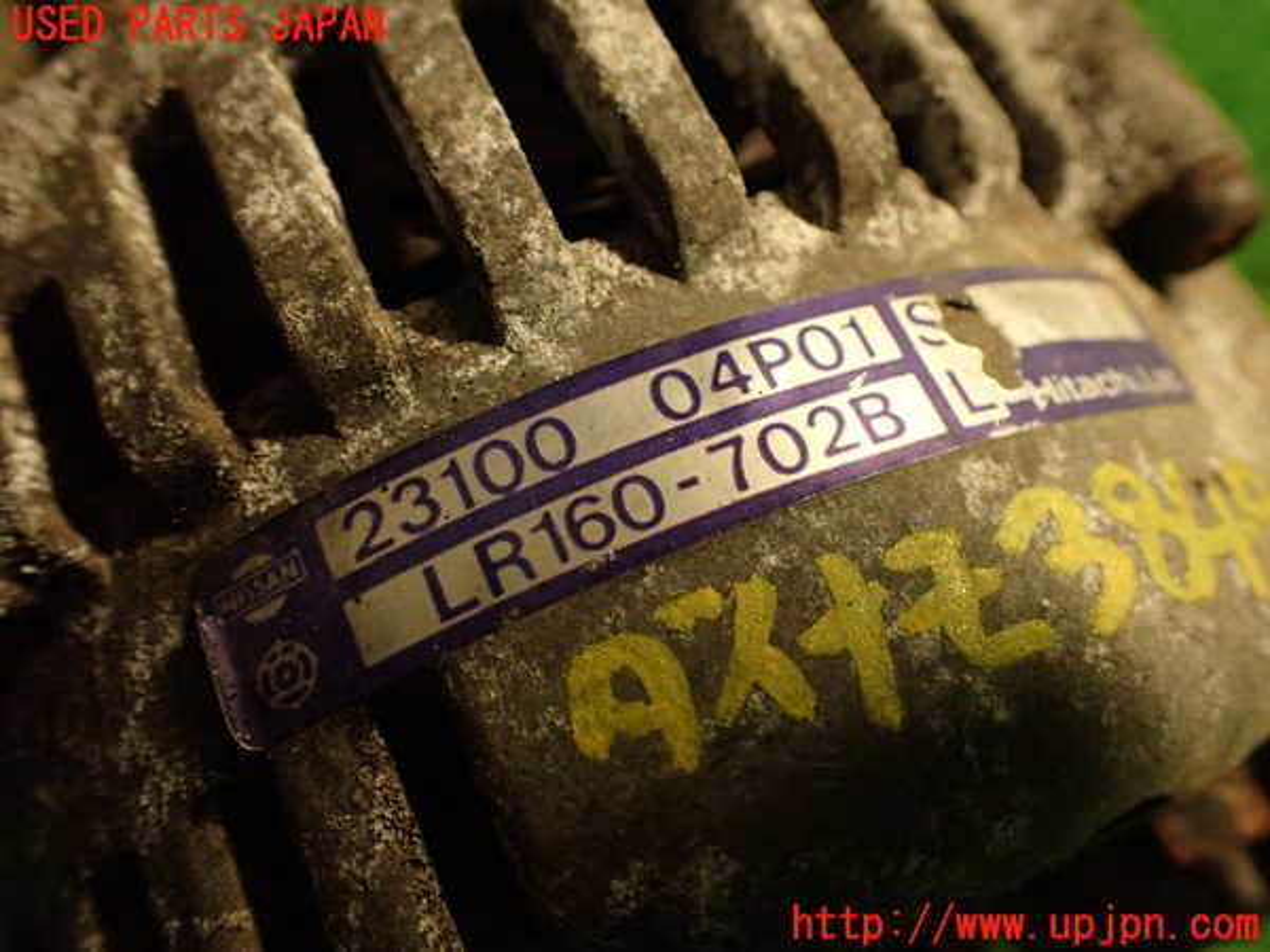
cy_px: 476
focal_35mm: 32
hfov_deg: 56.8
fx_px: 1174
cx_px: 635
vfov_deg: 44.2
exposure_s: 1/30
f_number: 2.4
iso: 400
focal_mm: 5.79
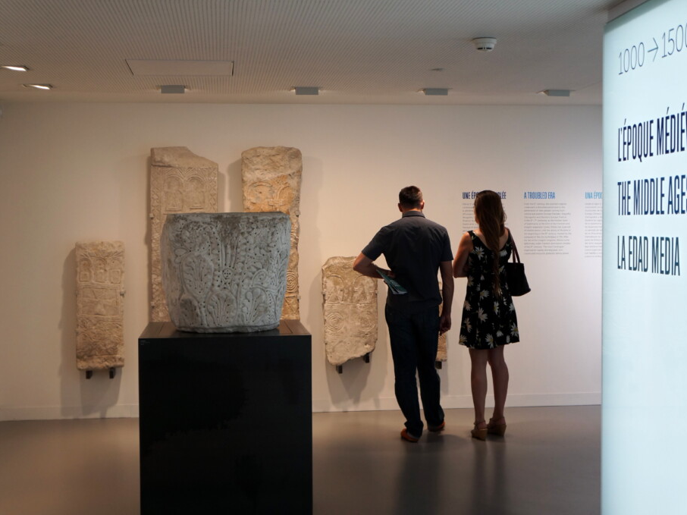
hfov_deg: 37.8
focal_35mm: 51
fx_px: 1003
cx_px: 338
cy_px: 258
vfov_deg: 28.8
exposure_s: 1/40
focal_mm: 31
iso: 400
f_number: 4
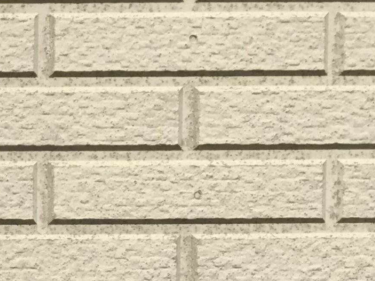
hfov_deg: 7.2
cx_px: -383
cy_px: 596
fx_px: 2848
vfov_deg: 5.5
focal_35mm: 263
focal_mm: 6.6
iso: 20
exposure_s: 1/1709
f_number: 2.8
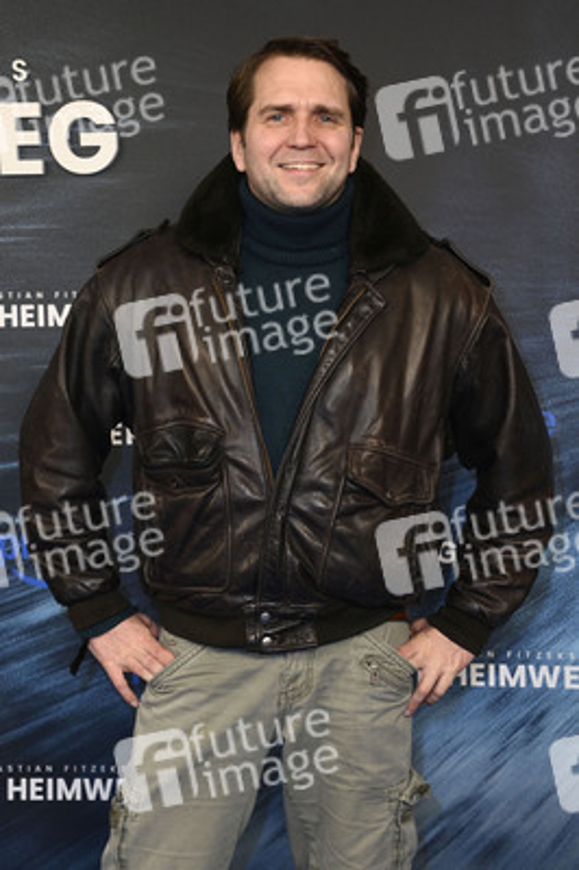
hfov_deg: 21.9
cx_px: 290
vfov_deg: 32.4
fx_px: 1498
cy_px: 435
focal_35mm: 62
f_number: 5.6
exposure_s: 1/250
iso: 1600
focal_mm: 62
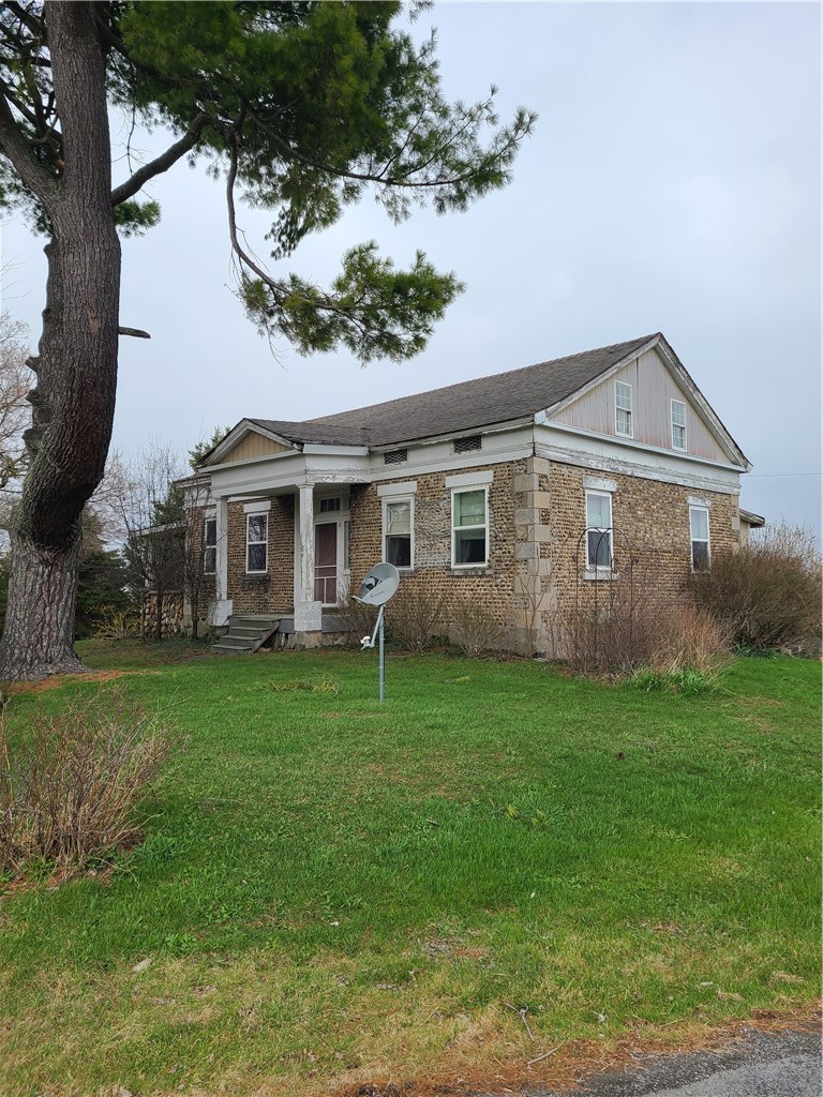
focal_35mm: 26
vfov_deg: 67.3
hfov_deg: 53.1
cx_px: 412
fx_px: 824
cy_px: 548
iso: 40
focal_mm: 5.4
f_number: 1.8
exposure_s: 1/2054
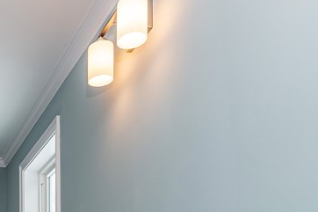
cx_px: -39
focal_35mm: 48
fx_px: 424
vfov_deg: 23.7
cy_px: 296
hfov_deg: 34.9
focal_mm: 16
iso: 100
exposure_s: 1/40
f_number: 5
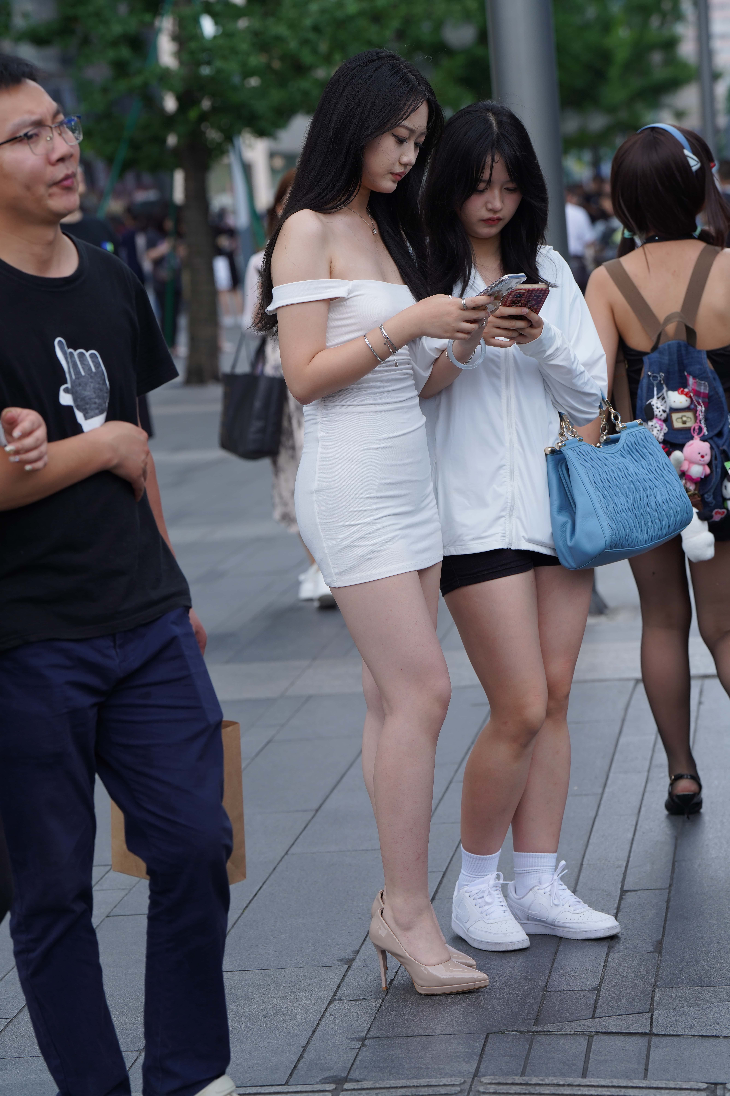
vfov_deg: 18.3
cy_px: 548
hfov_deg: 12.2
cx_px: 365
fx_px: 3406
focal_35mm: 112
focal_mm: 112
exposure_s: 1/640
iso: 320
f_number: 5
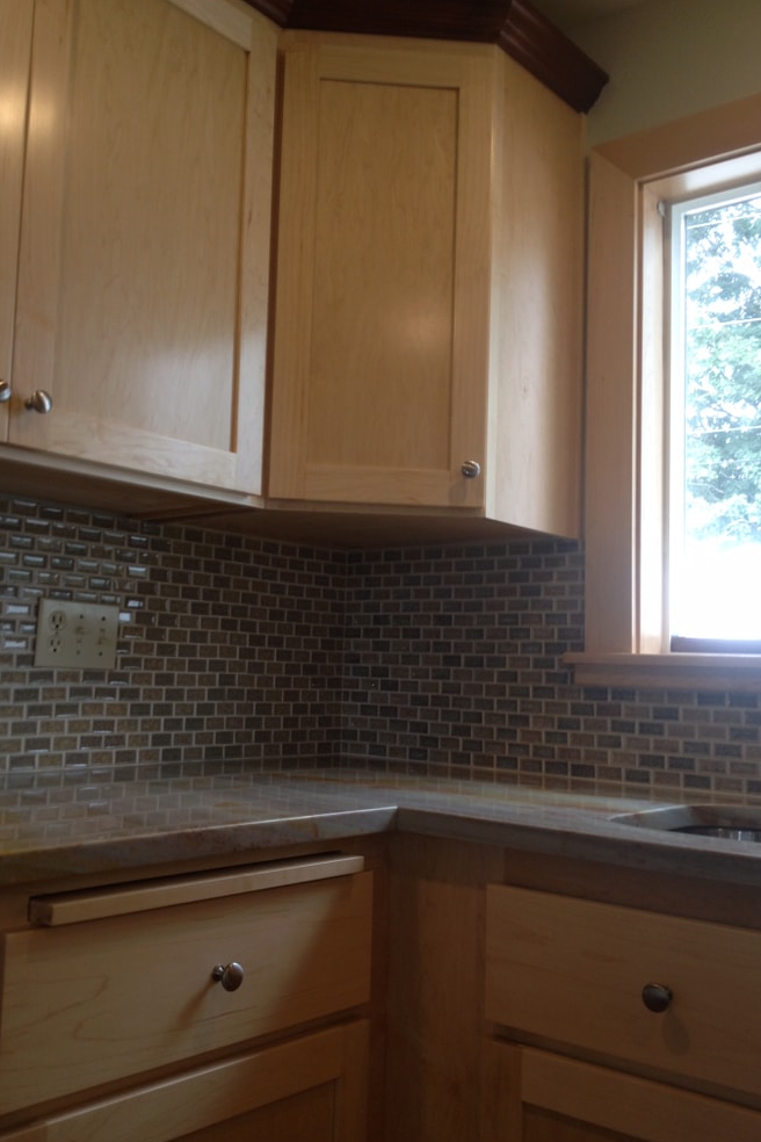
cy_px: 569
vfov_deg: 51.9
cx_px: 334
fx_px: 1173
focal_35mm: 37
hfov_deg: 35.9
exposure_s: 1/43
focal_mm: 4.28
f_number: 2.4
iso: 50
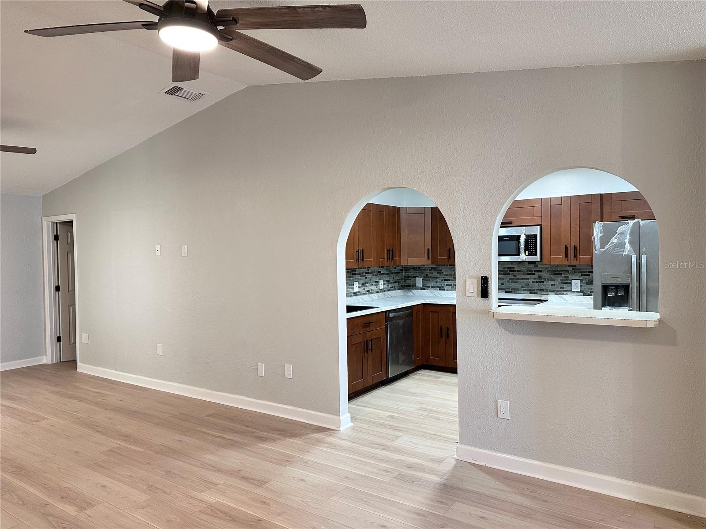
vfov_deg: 56.8
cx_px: 353
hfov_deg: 71.6
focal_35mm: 24
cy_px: 264
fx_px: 489
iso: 250
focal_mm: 6.86
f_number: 1.78
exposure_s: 1/60
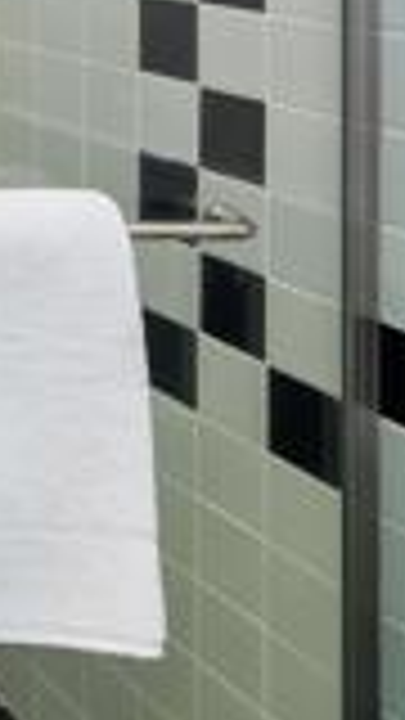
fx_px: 1279
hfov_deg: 11.1
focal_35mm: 67
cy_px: -112
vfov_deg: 28.0
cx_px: -819
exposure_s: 1/13
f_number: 8
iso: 400
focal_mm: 16
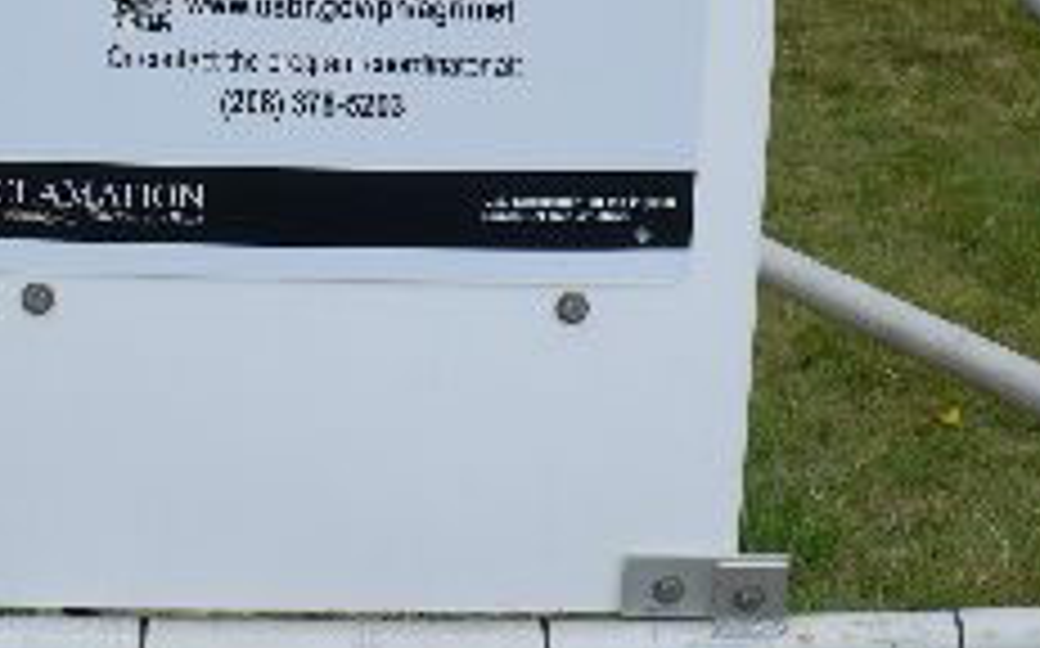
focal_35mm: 85
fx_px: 2407
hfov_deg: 24.3
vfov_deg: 14.9
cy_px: -97
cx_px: 396
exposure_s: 1/160
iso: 100
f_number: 8
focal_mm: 6.1
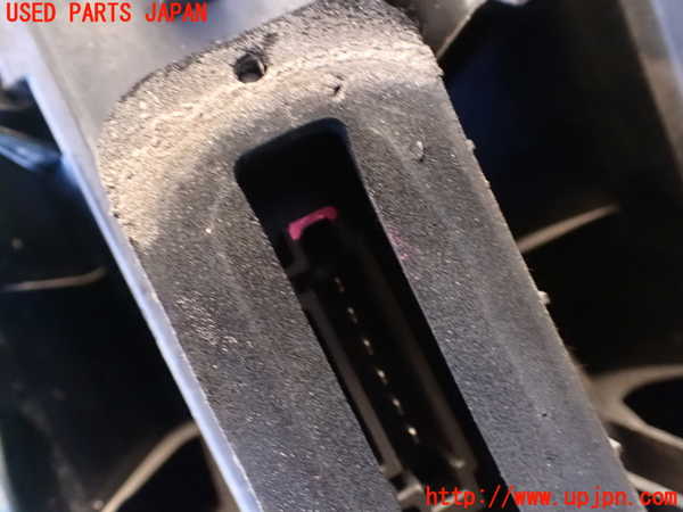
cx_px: 342
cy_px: 256
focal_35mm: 30
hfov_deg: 60.0
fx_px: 592
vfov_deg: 46.8
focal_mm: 5.4
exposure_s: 1/25
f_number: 2.3
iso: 1600
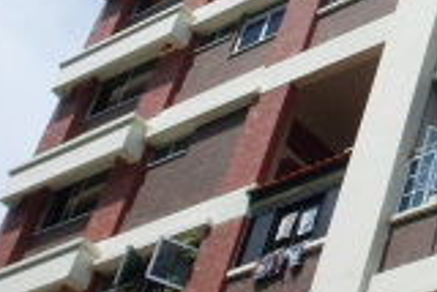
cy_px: -87
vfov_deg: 9.9
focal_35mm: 136
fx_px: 1652
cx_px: 623
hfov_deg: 14.2
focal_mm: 6.3
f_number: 8.4
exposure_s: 1/350
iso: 80
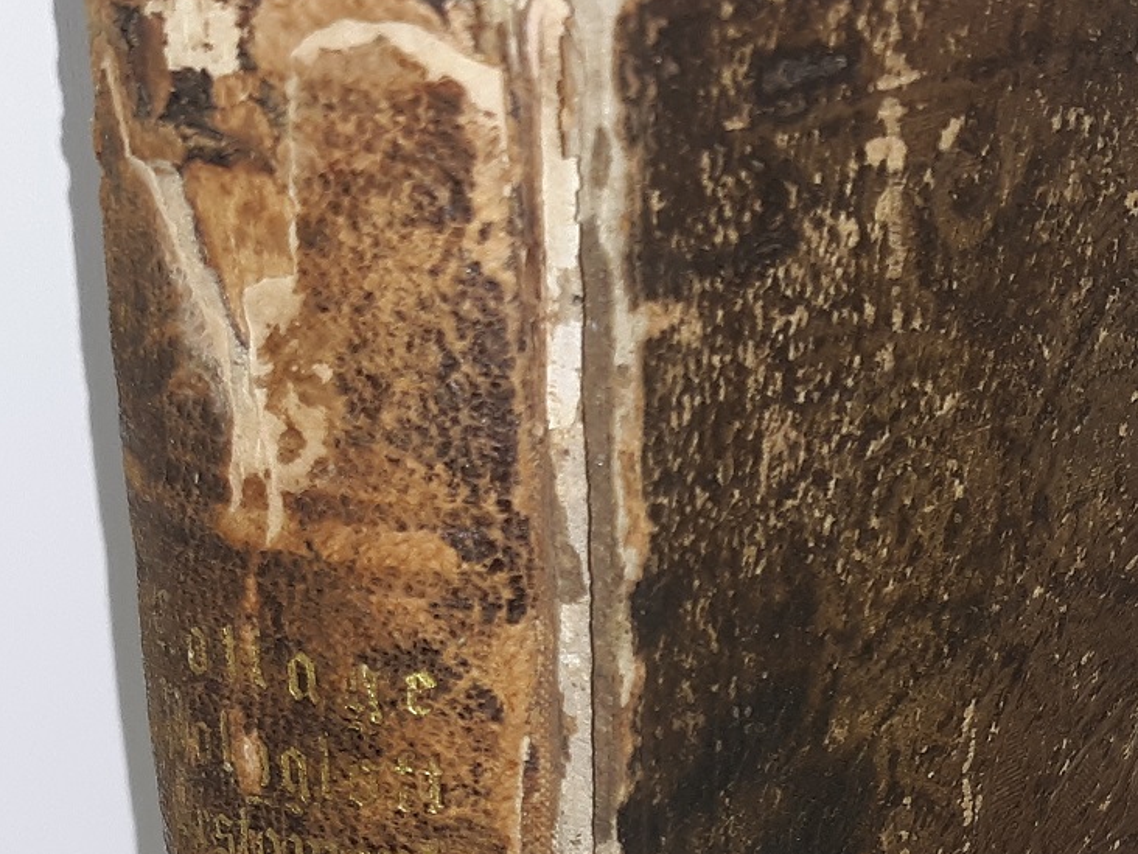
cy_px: 887
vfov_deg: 18.1
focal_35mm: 79
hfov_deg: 24.6
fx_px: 2597
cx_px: 715
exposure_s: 1/120
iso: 50
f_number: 1.7
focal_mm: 3.7
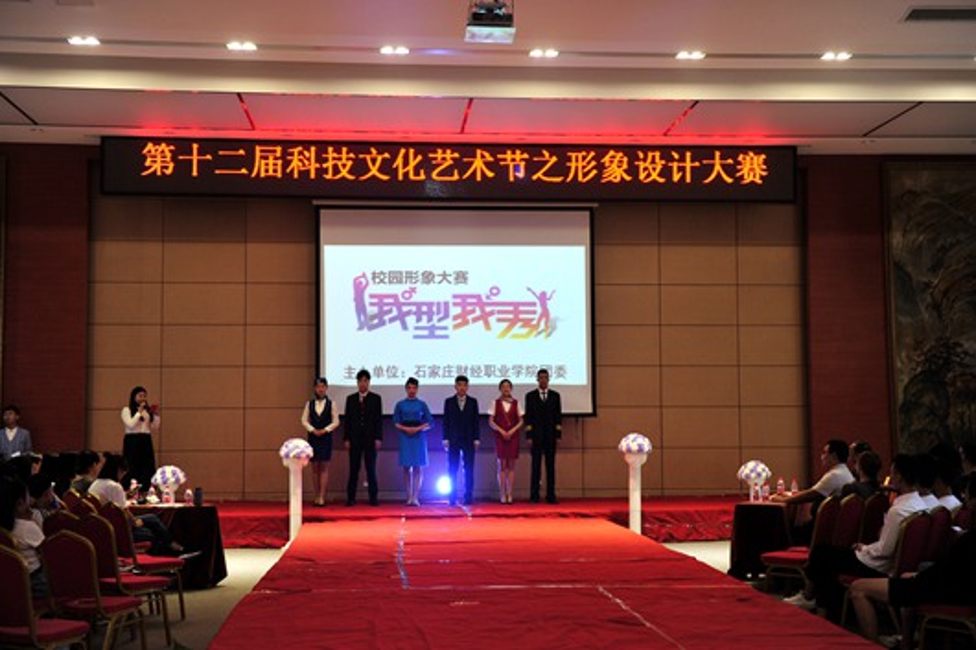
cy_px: 325
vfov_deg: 28.1
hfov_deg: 41.1
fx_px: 1301
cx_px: 488
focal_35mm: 48
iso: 1000
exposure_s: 1/100
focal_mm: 48
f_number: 3.2
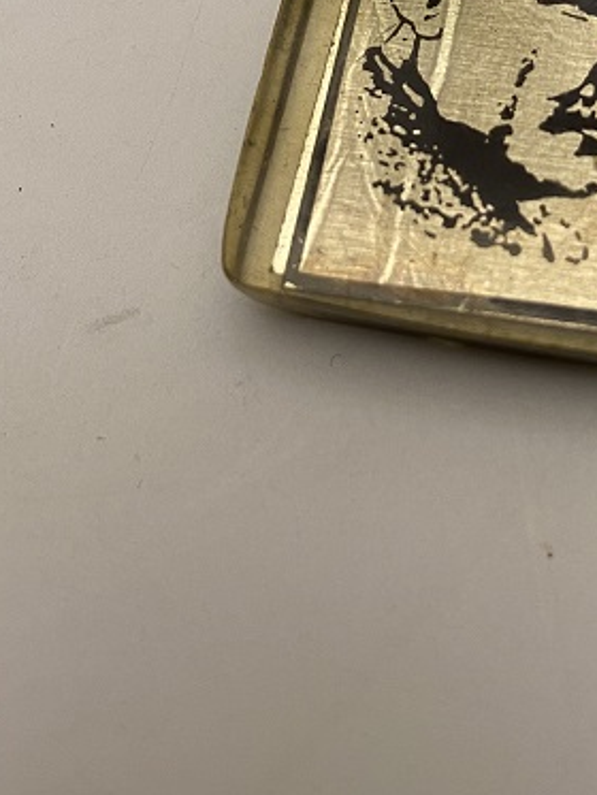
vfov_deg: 30.6
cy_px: -23
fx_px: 1333
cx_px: 569
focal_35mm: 58
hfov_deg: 24.3
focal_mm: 4.25
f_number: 1.8
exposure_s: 1/50
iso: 80
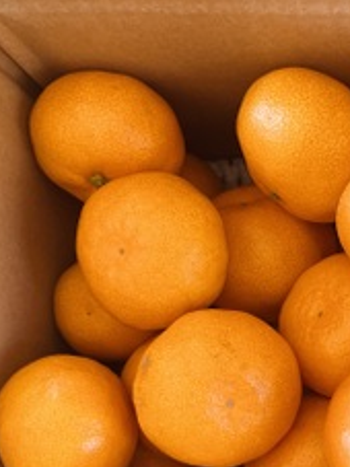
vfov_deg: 34.2
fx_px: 742
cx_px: 422
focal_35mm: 55
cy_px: 350
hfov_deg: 24.1
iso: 80
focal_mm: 5.1
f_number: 1.6
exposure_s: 1/121
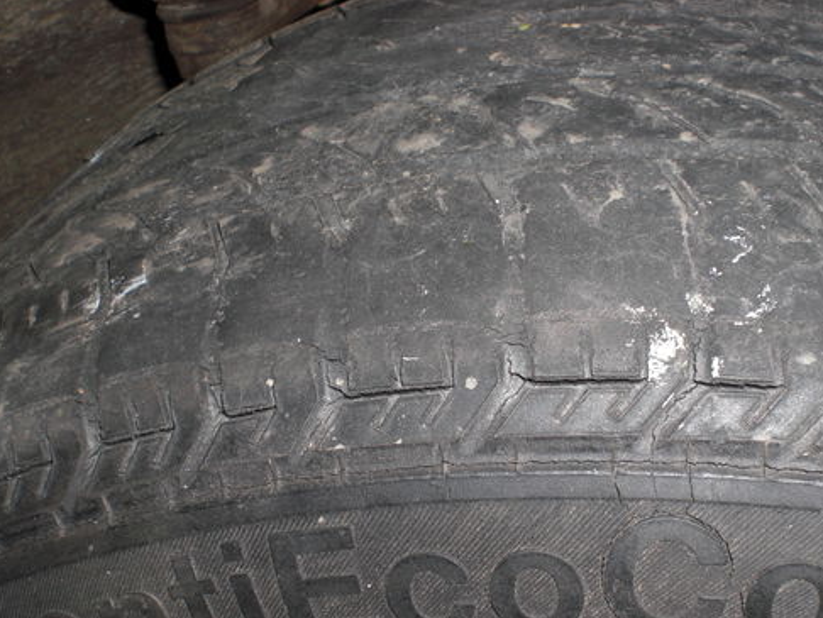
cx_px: 481
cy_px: 389
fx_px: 1189
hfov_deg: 38.1
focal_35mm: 50
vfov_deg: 29.0
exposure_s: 1/60
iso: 64
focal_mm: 6.3
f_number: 5.6
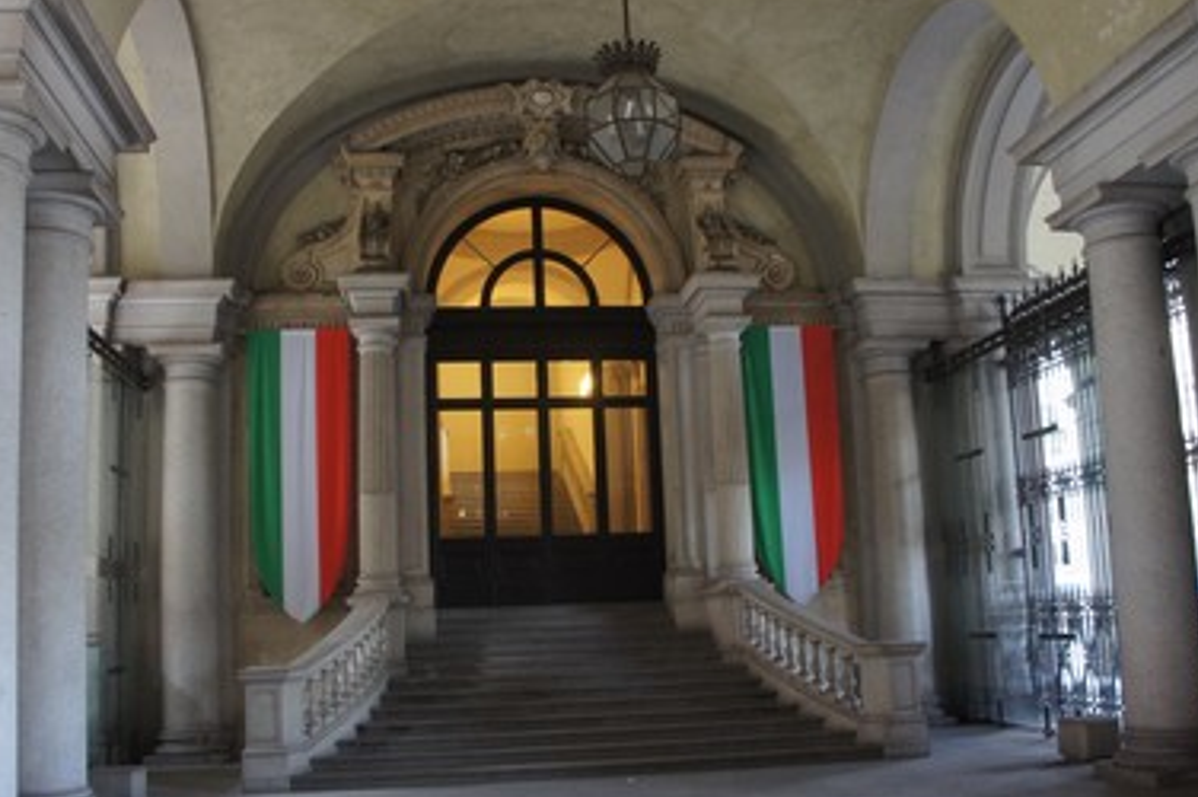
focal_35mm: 33
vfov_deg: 39.8
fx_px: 1097
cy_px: 469
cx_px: 570
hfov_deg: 57.2
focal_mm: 18
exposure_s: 1/100
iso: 1600
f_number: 3.5
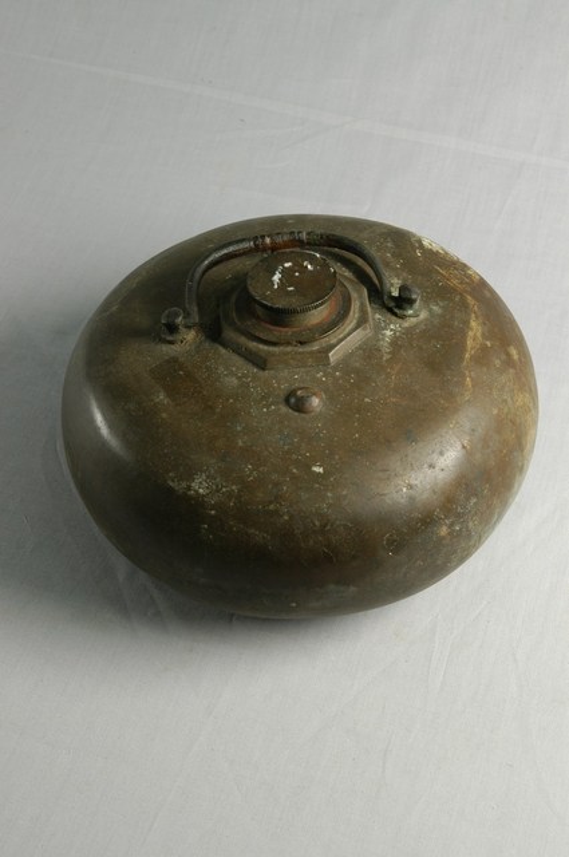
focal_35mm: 60
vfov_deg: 33.4
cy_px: 428
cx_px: 284
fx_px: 1426
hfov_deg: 22.6
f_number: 10
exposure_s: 1/5
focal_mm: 40
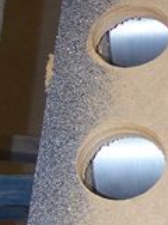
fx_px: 984
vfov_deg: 13.0
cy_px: 103
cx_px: 245
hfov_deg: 9.5
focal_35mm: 152
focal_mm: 6.3
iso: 80
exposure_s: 1/60
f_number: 2.8
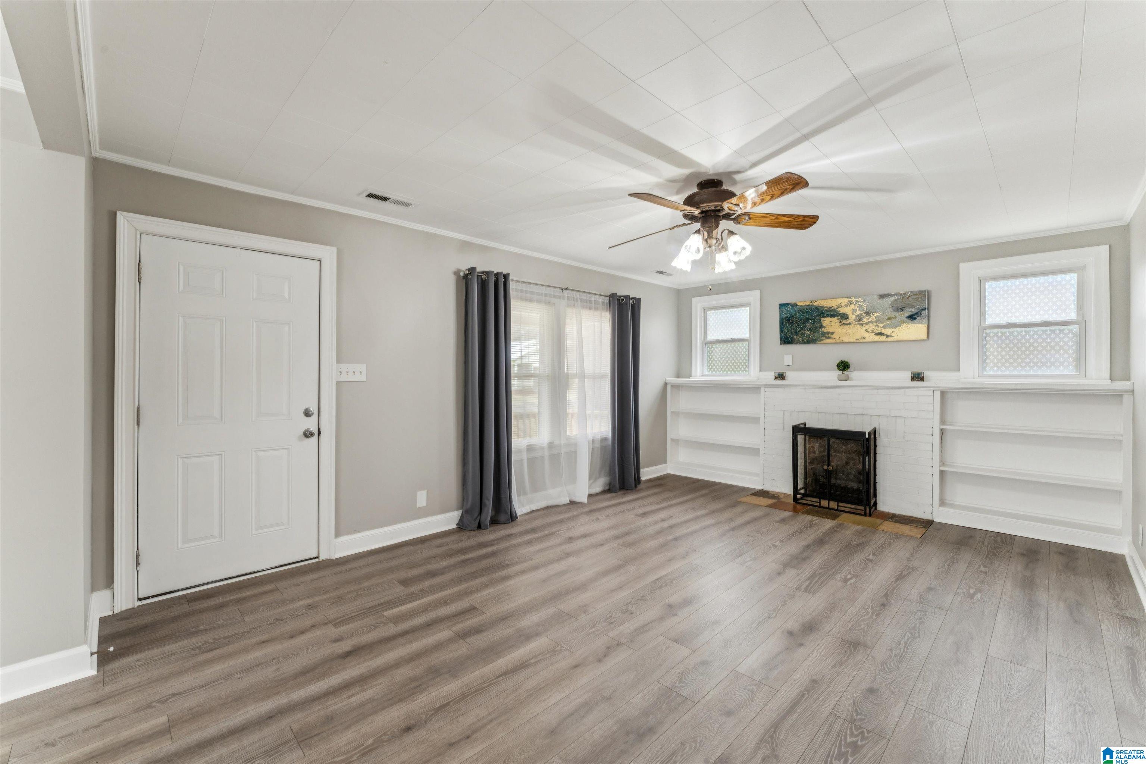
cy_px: 382
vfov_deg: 78.8
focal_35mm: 15
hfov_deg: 101.9
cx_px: 573
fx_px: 465
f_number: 13
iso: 400
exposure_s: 1/8
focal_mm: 14.6
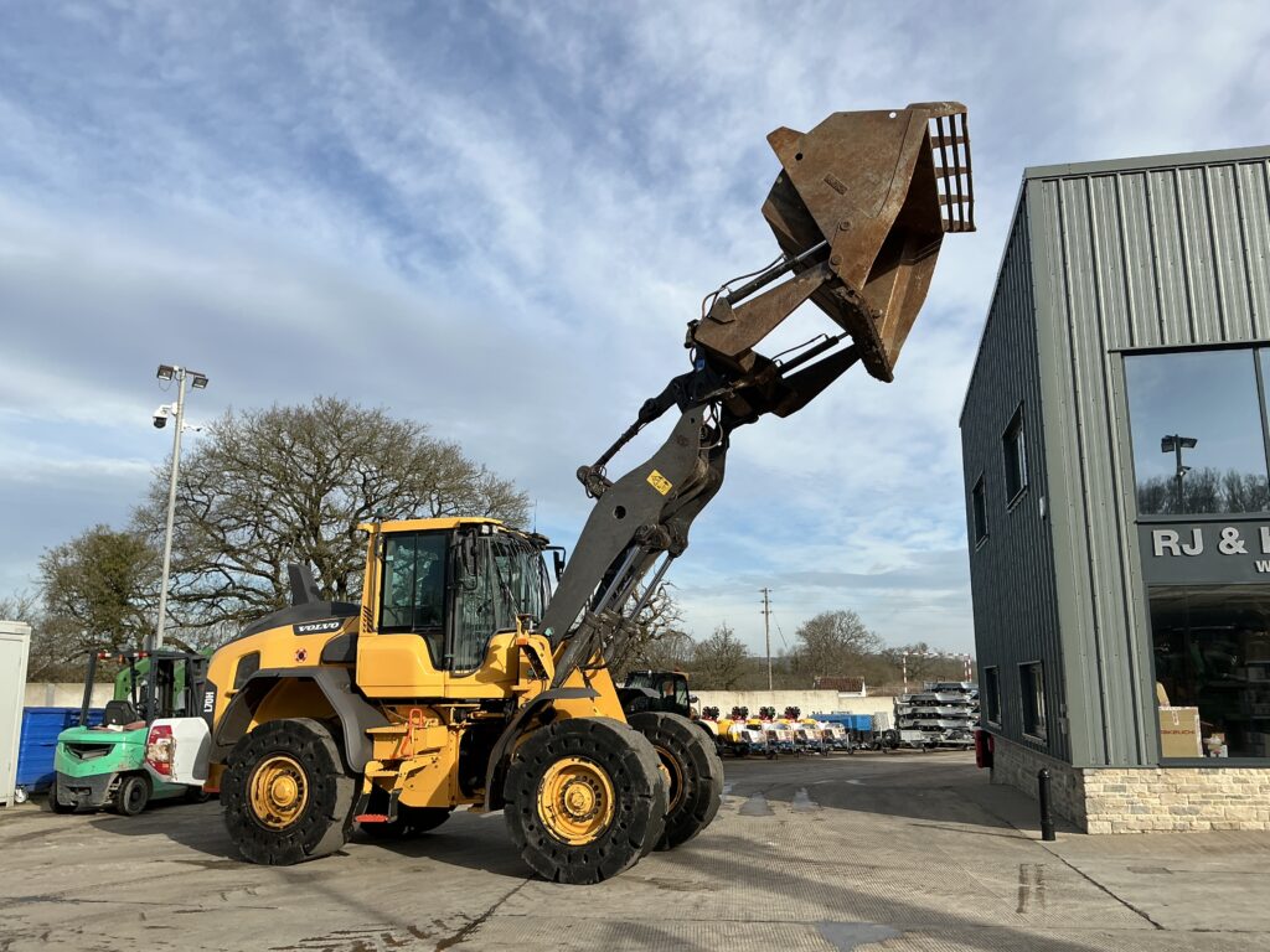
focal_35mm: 28
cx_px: 635
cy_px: 476
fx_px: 1027
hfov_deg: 63.4
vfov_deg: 49.7
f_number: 1.8
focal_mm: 3
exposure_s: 1/1912
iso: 25
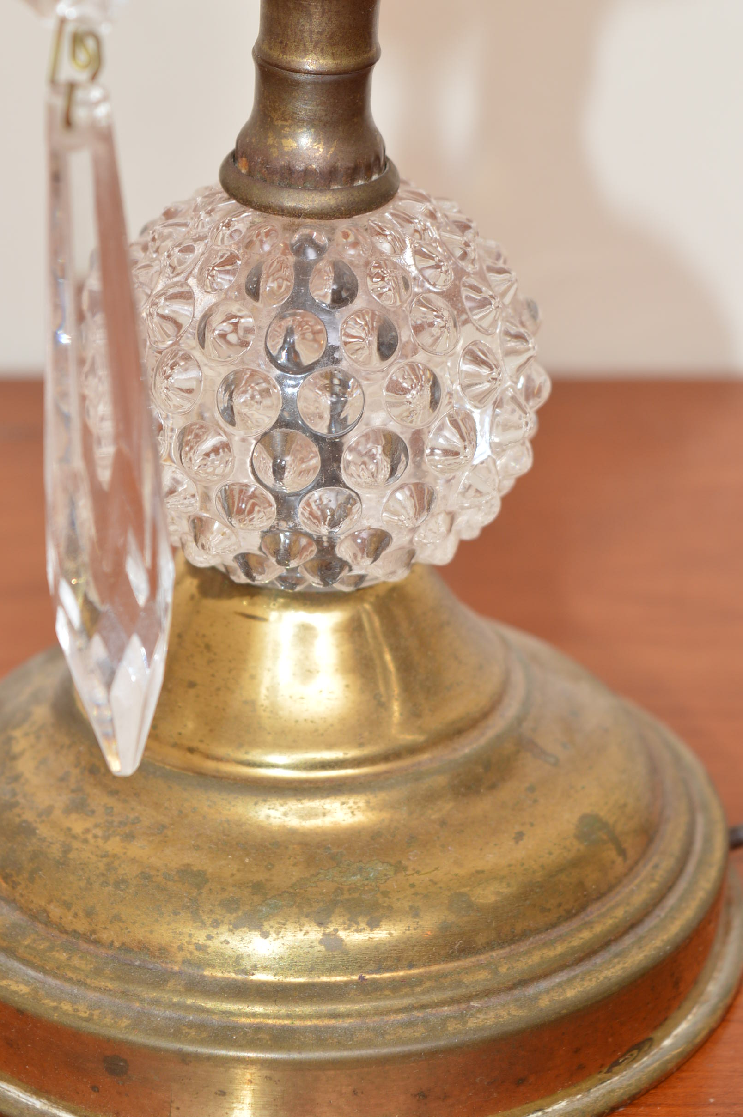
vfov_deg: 19.9
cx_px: 292
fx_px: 3182
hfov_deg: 13.3
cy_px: 458
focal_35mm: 103
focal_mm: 55
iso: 200
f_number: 7.1
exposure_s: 1/60
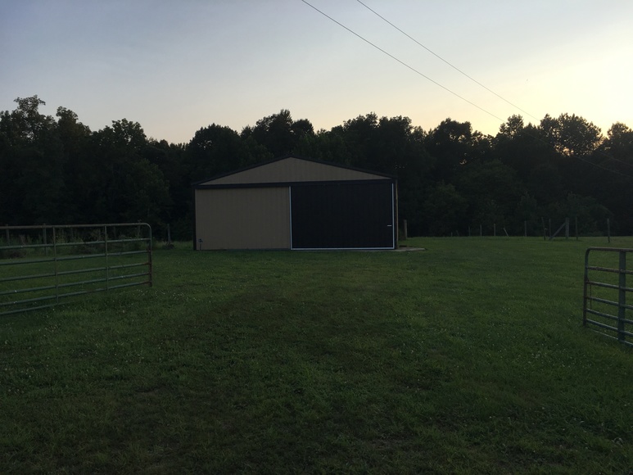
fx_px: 530
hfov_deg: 61.7
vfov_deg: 48.2
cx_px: 316
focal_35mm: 29
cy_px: 238
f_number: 2.2
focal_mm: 4.15
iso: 25
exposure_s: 1/810
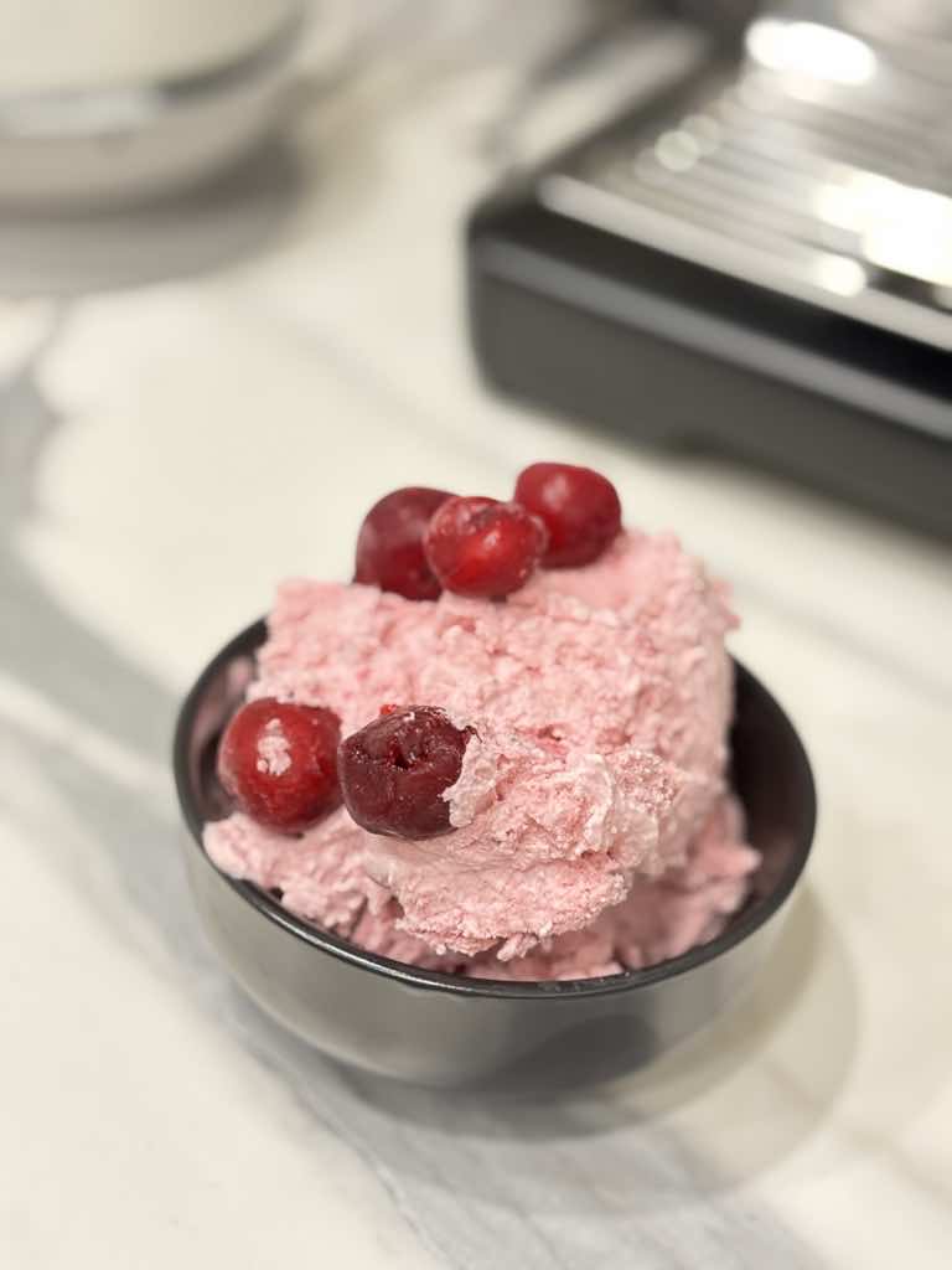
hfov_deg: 28.0
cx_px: 476
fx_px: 1907
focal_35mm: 52
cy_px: 635
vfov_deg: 36.8
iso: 160
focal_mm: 5.96
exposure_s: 1/33
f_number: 1.6
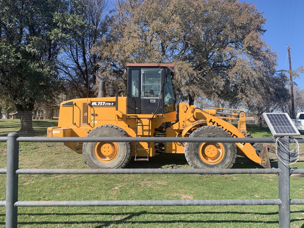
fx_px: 228
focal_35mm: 26
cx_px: 152
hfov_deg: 67.3
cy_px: 114
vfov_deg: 53.1
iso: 25
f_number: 1.8
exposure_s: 1/2160
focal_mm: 4.25
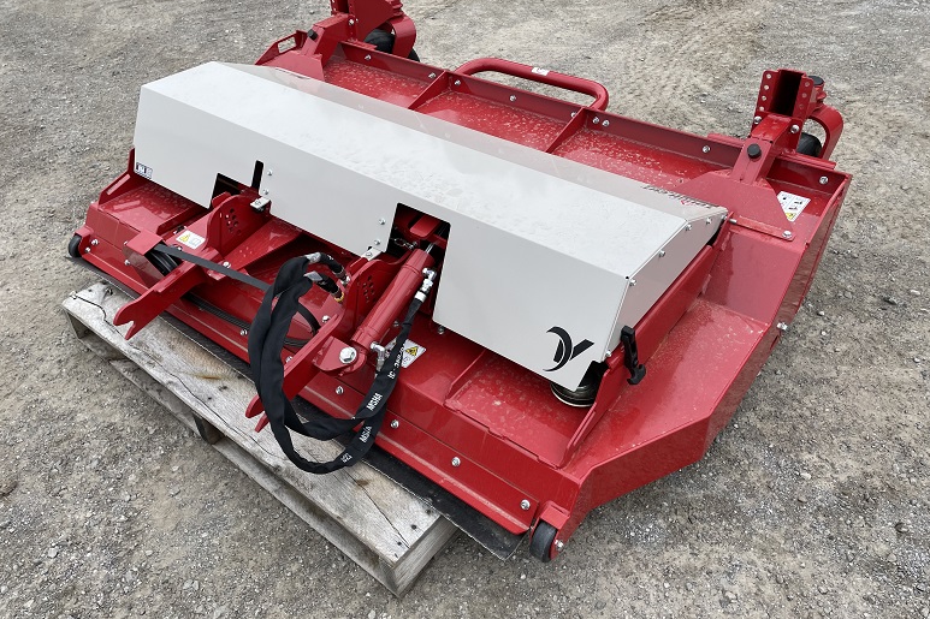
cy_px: 302
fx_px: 723
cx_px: 472
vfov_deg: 46.4
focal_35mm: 28
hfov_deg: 65.5
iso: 32
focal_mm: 4.2
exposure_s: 1/666
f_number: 1.6
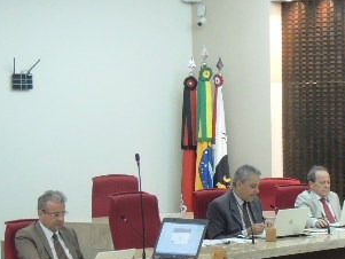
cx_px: 399
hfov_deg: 14.4
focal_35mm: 133
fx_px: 1326
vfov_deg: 11.1
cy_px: 187
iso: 400
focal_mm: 8.9
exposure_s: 1/15
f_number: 3.6
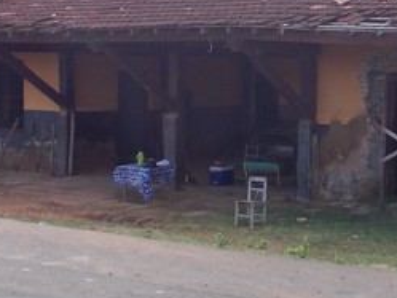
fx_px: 987
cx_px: 359
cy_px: 129
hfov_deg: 22.2
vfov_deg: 17.2
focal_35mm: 86
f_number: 5.4
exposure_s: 1/160
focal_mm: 4
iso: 80
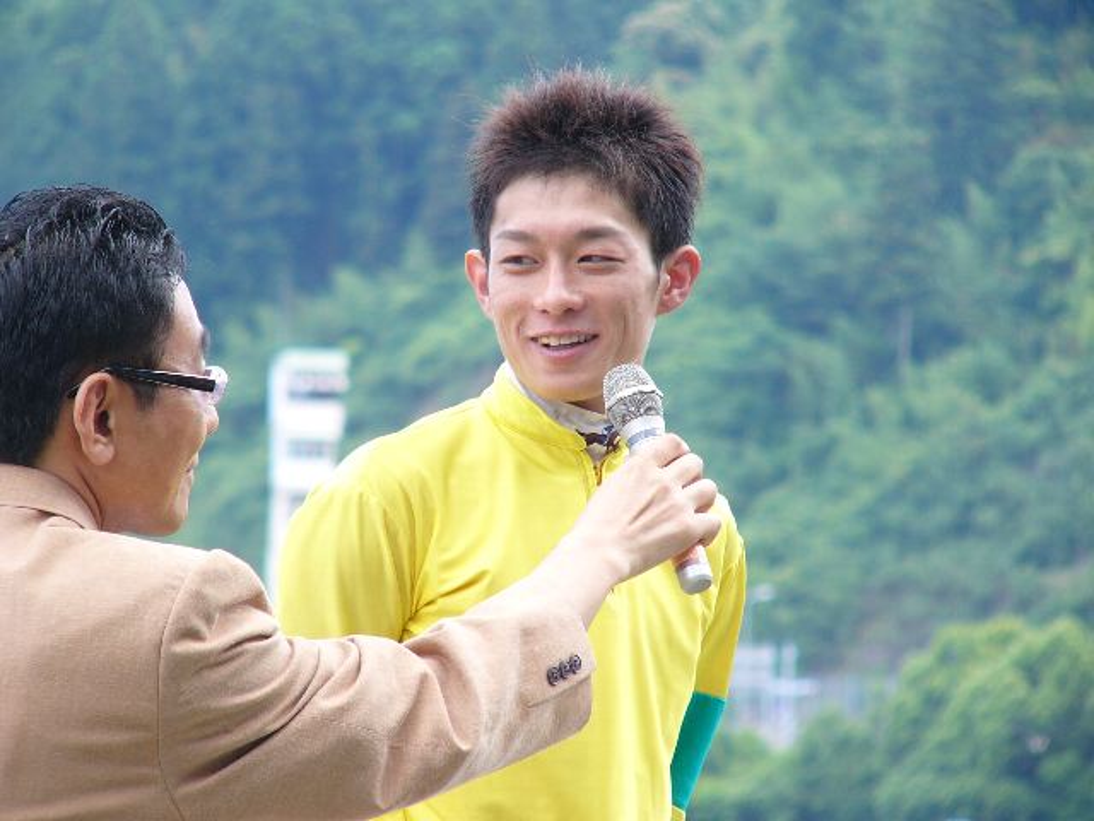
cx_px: 547
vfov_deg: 5.0
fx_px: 9450
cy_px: 410
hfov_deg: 6.6
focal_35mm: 299
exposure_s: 1/100
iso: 50
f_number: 4
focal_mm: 49.7
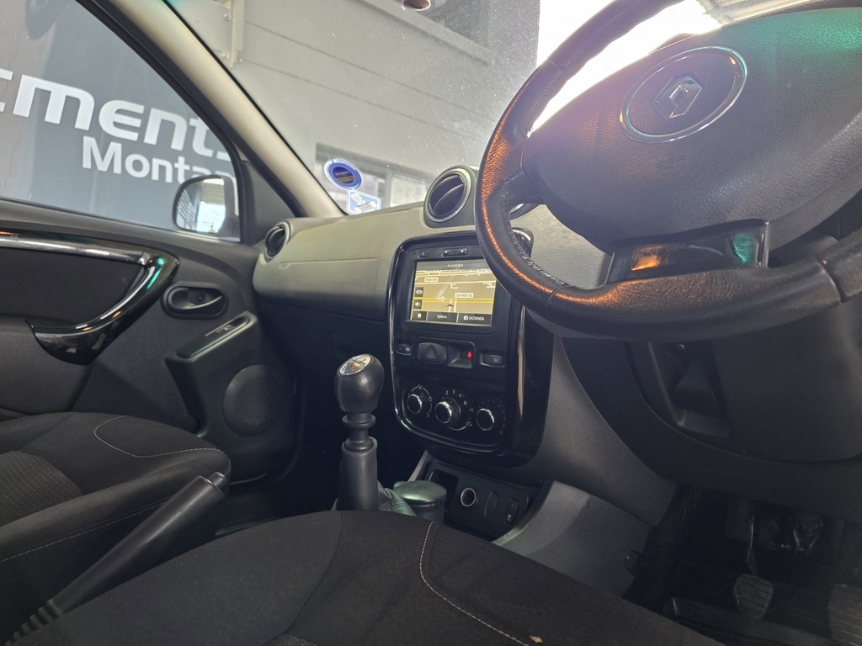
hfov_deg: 73.9
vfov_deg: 58.9
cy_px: 323
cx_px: 431
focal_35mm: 23
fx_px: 573
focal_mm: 6.25
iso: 500
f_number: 1.7
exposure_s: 1/100
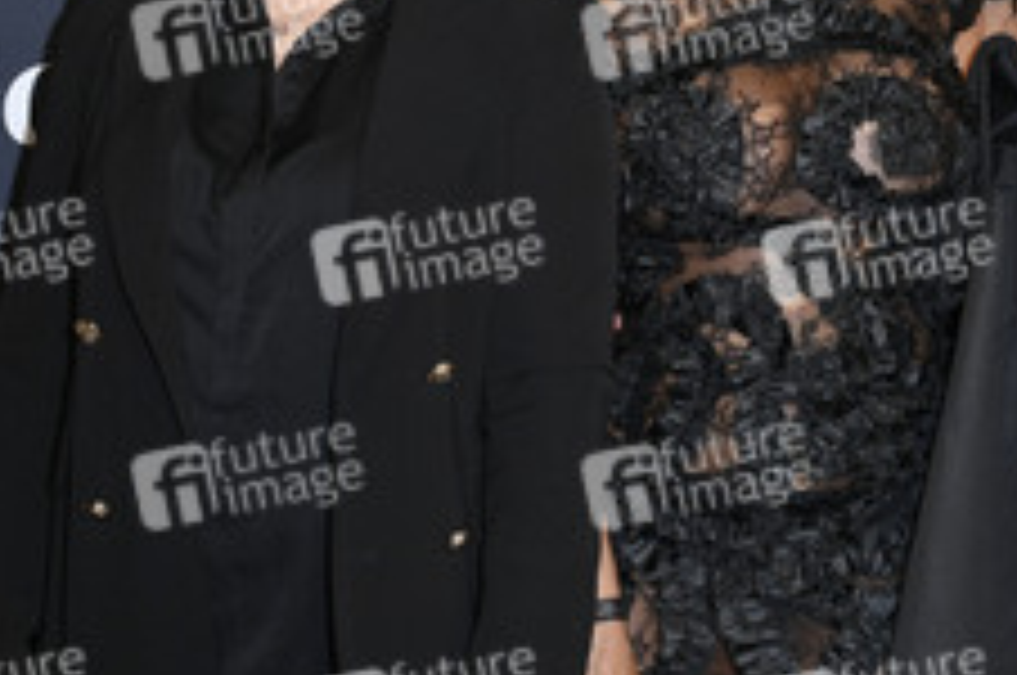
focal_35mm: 96
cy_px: 140
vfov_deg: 14.1
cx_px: 758
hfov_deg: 21.1
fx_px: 2708
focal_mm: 48
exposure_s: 1/250
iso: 800
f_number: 5.6
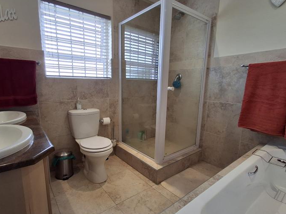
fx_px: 157
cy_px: 116
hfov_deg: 84.5
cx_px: 131
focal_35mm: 19
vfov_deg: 68.5
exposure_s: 1/40
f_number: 2.2
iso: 40
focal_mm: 1.64
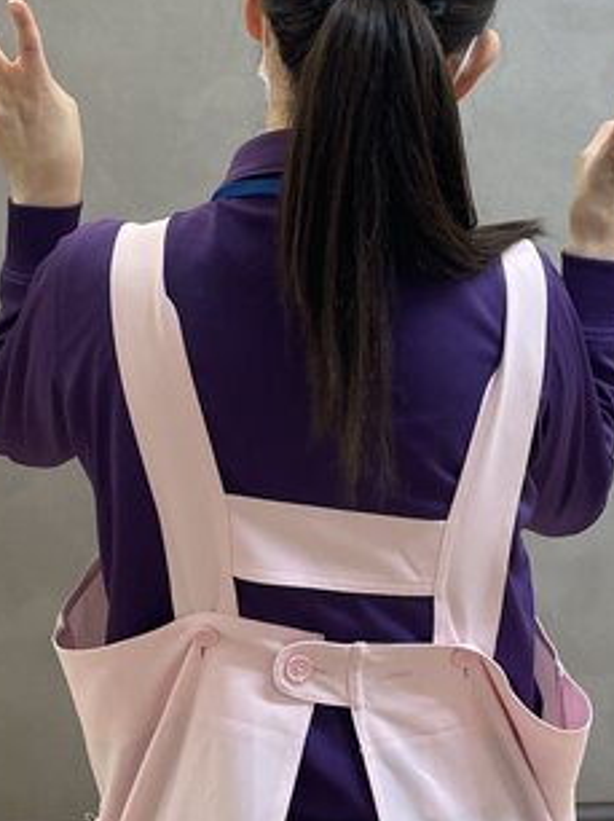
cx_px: 338
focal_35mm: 68
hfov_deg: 21.6
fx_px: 1610
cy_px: 201
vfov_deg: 28.2
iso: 125
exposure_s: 1/120
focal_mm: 4.2
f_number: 1.6
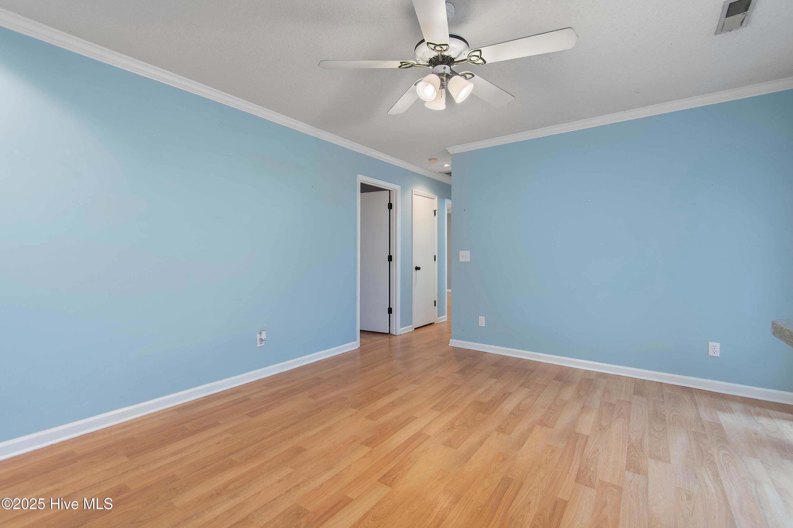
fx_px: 330
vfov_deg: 77.3
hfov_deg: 100.4
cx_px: 396
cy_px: 264
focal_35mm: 15
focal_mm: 10
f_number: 4.5
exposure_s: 1/3
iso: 100
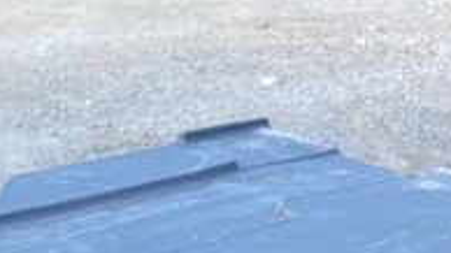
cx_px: 365
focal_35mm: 117
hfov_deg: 18.1
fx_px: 1399
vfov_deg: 9.0
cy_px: 675
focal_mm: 4.25
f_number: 1.8
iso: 32
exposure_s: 1/374
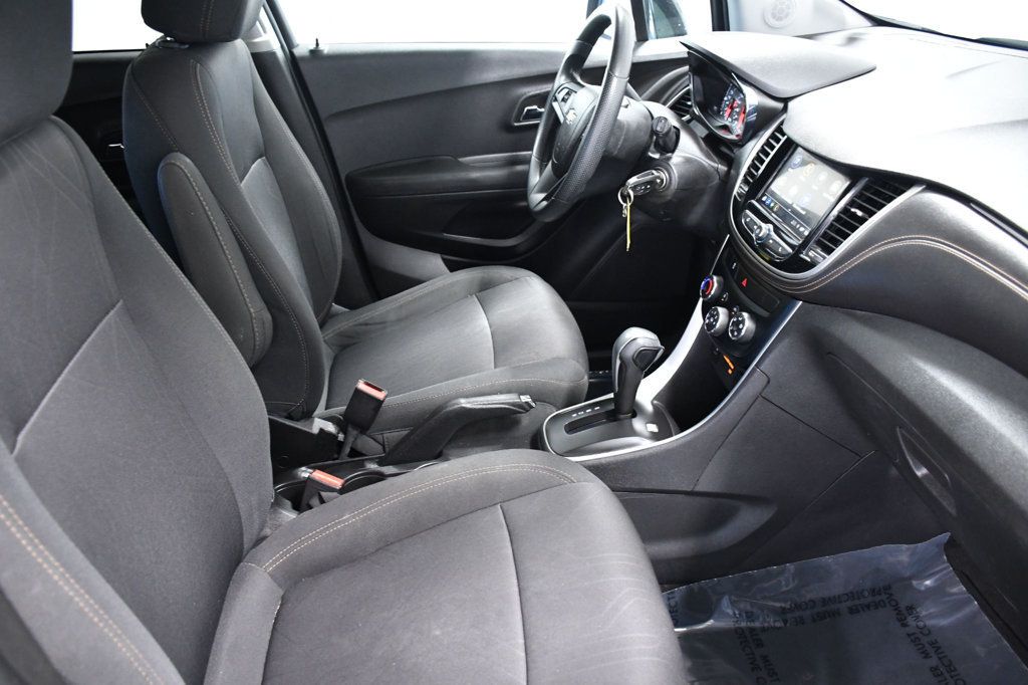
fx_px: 771
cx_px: 514
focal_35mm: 27
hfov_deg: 67.4
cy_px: 342
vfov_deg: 47.9
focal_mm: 18
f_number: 4
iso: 2500
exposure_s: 1/60
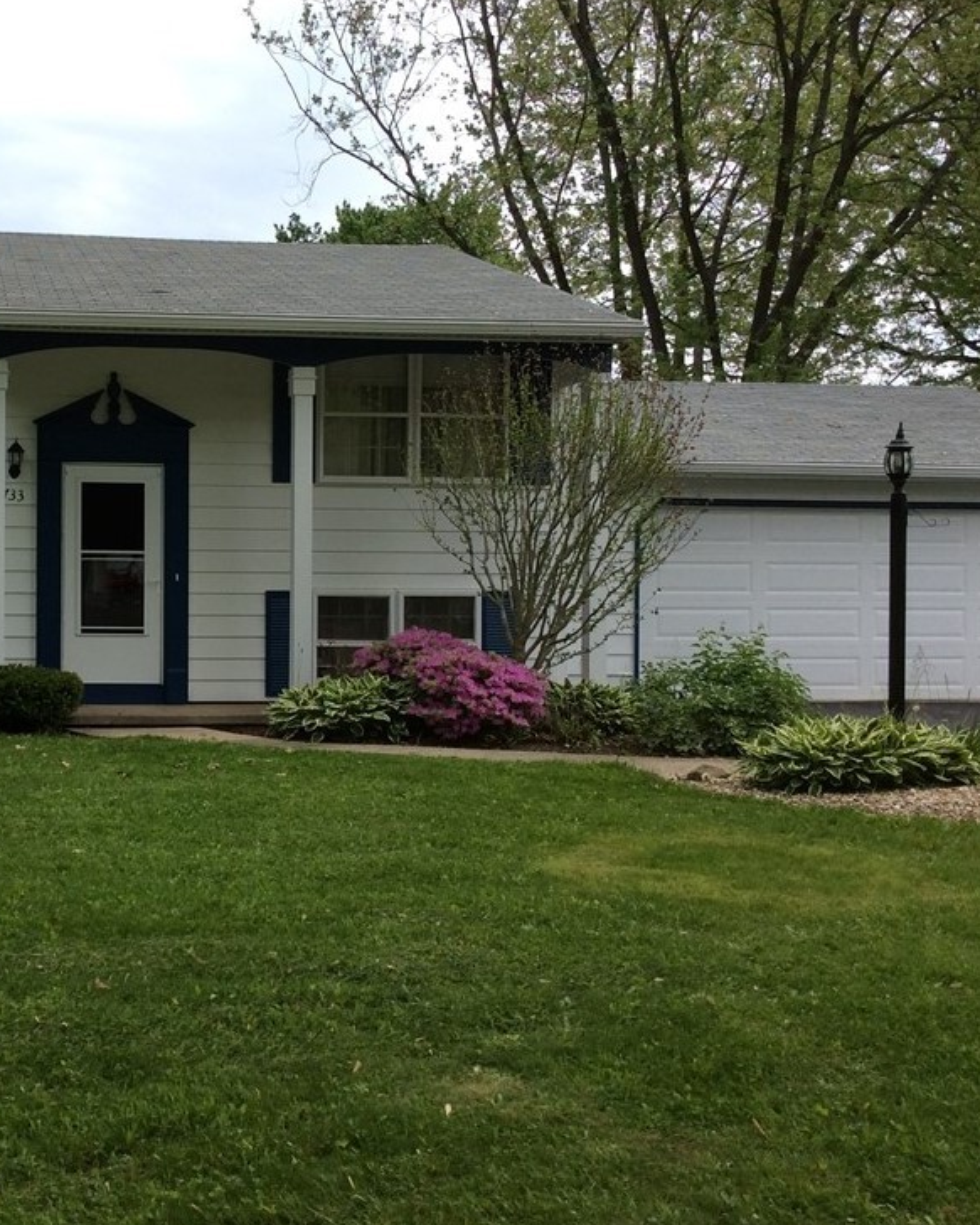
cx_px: 168
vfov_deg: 42.0
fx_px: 1595
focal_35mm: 44
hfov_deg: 33.0
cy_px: 612
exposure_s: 1/953
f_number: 2.4
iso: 32
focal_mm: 3.3
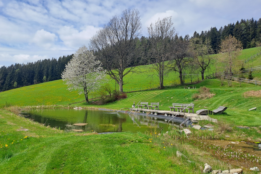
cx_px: 127
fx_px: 196
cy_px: 81
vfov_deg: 47.9
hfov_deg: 67.4
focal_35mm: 27
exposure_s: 1/1859
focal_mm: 4.65
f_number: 1.8
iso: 32
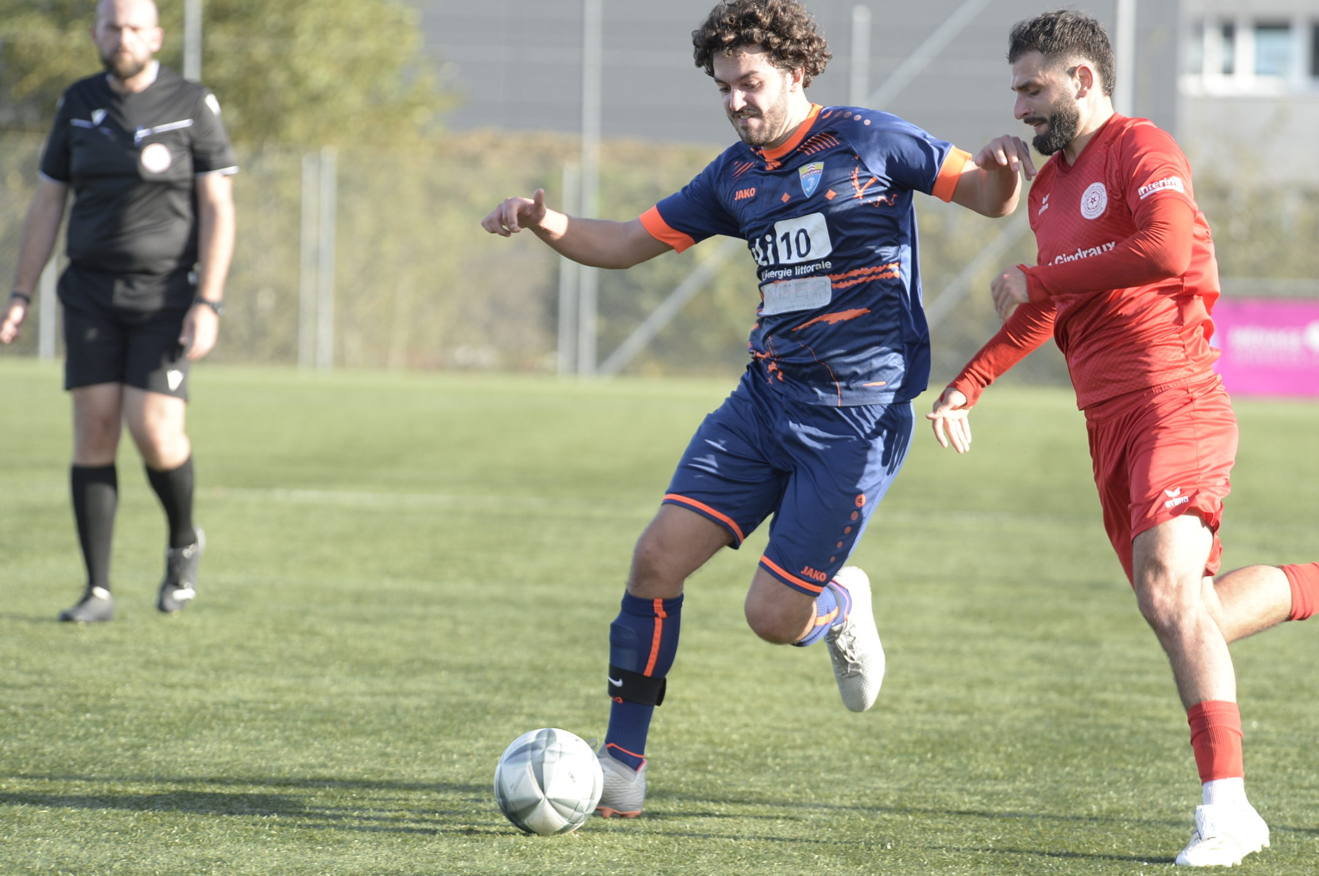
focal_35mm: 324
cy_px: 412
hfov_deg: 6.4
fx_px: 11857
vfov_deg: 4.2
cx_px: 741
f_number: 5.3
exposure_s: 1/640
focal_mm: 270
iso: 560
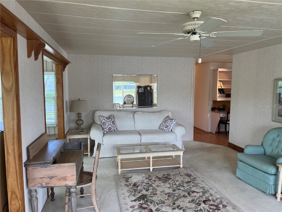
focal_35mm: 26
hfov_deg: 67.3
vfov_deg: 53.1
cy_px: 106
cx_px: 141
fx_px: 212
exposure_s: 1/120
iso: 64
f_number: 1.6
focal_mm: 5.1
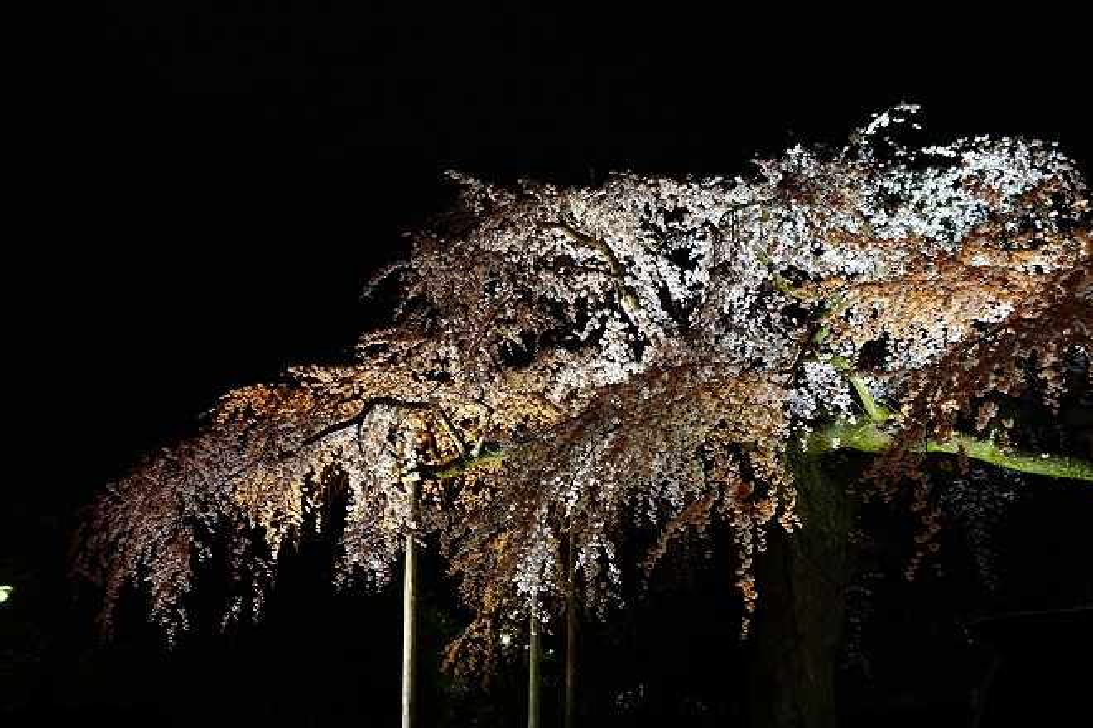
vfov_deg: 36.9
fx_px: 1093
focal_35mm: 36
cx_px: 546
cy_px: 364
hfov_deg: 53.1
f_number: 2.8
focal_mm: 24
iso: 200
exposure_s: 1/4
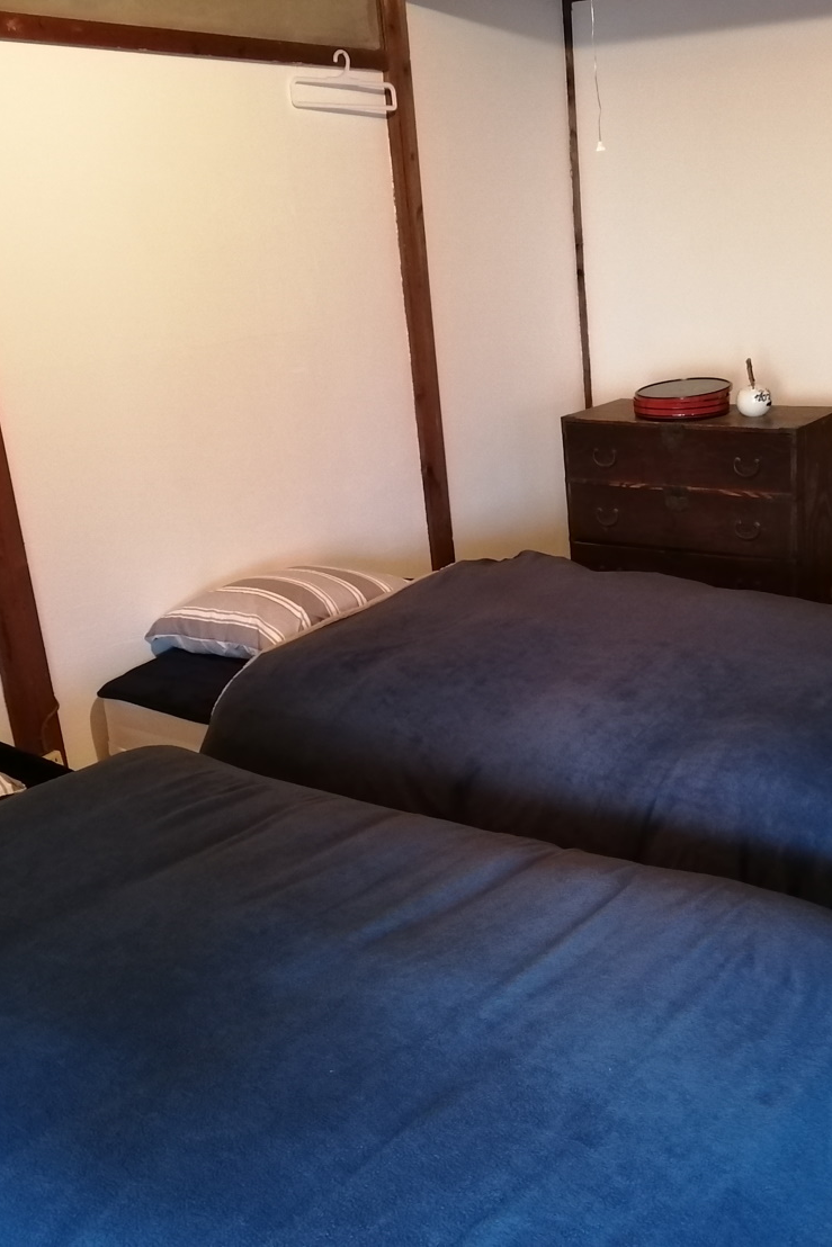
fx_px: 1317
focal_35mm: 38
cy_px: 615
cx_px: 625
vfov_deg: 50.7
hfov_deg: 34.3
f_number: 1.8
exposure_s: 1/20
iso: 500
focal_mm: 3.62
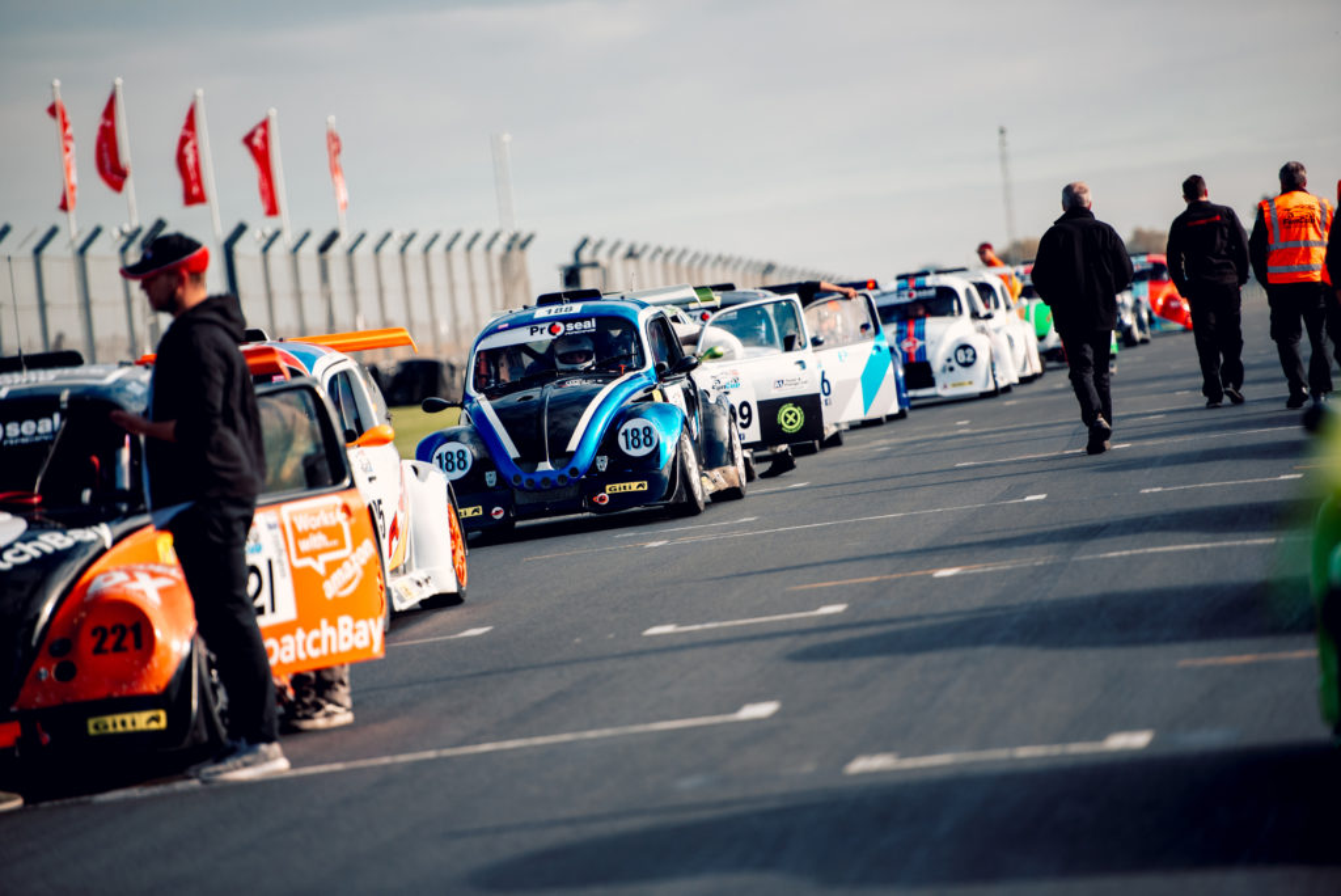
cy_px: 448
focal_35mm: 200
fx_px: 7454
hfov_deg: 10.3
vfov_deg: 6.9
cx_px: 670
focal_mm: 200
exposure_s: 1/1250
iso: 250
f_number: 2.8
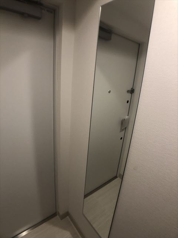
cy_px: 119
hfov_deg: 49.7
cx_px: 89
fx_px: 192
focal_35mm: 28
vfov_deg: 63.4
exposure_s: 1/20
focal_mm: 3.99
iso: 32
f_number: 1.8
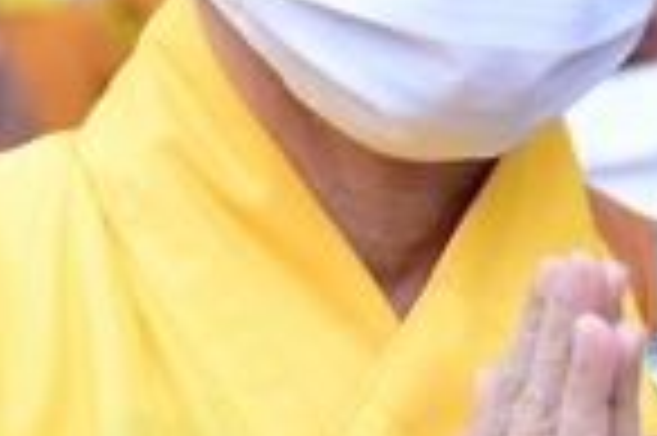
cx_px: 306
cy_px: -58
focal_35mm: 536
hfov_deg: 3.9
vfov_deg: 2.6
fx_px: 9771
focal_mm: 120
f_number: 4
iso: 1250
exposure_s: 1/100
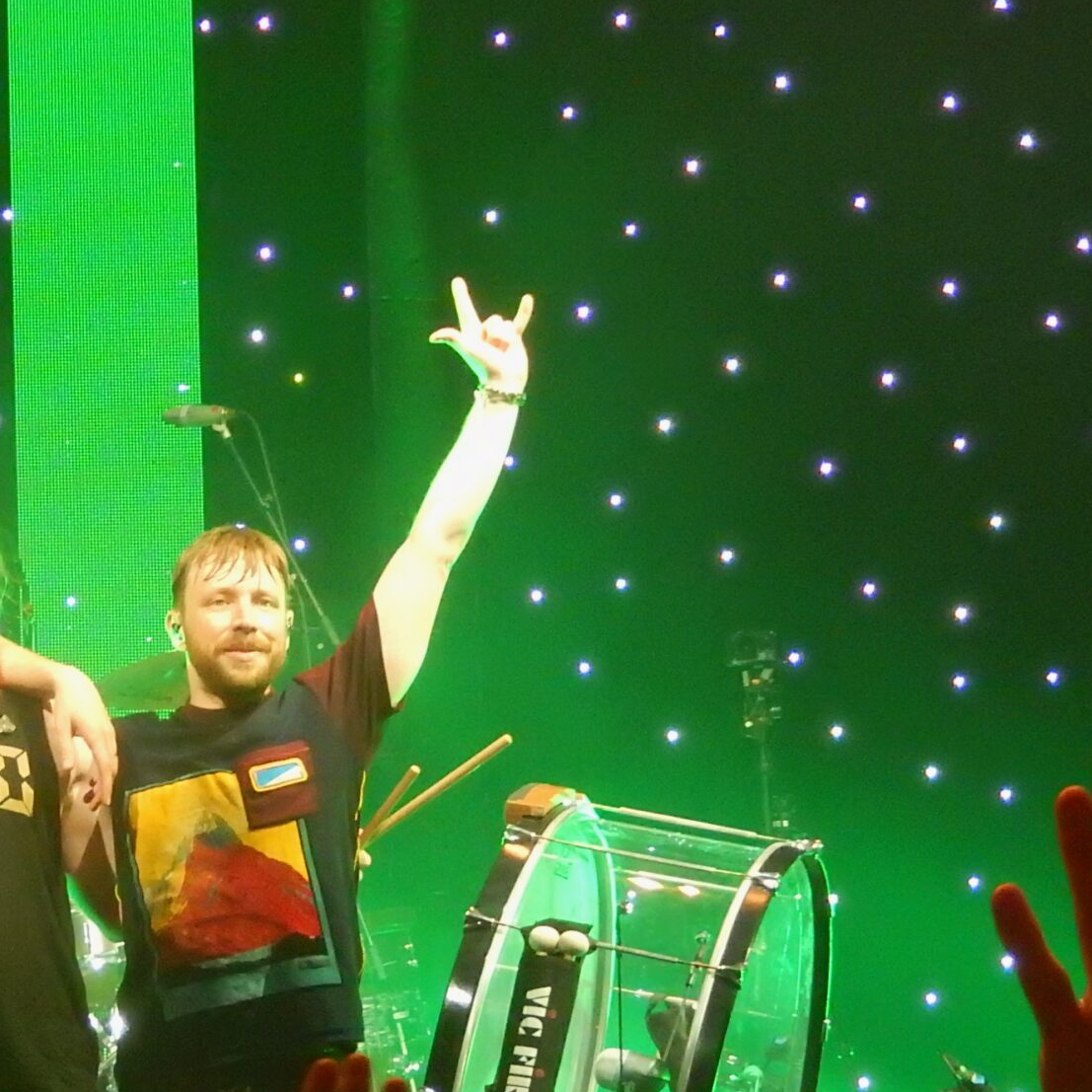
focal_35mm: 137
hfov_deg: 12.5
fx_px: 4890
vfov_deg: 12.7
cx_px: -141
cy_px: 818
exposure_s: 1/40
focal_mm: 12
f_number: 4.8
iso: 1600
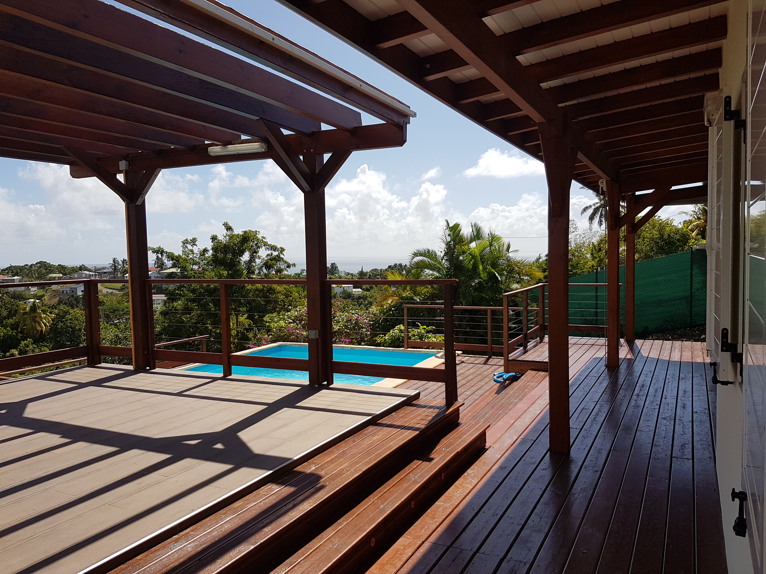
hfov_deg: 67.3
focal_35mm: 26
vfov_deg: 53.1
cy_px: 287
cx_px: 383
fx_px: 575
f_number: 1.7
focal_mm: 4.2
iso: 40
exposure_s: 1/2824
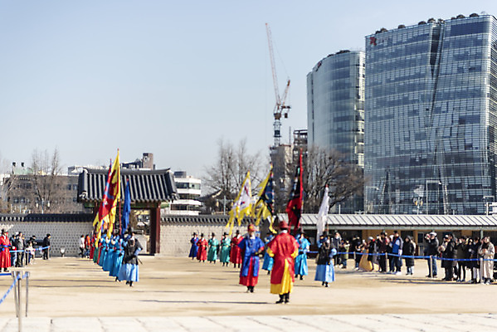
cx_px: 248
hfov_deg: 28.8
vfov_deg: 19.5
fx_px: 967
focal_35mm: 70
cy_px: 166
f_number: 2.8
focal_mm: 70
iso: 160
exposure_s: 1/3200
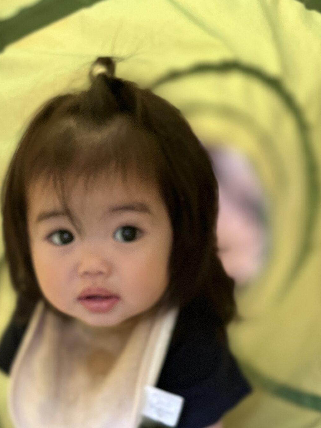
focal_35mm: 49
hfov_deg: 29.3
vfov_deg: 38.1
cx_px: 84
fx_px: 606
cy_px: 312
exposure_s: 1/60
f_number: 1.5
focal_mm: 5.7
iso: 250
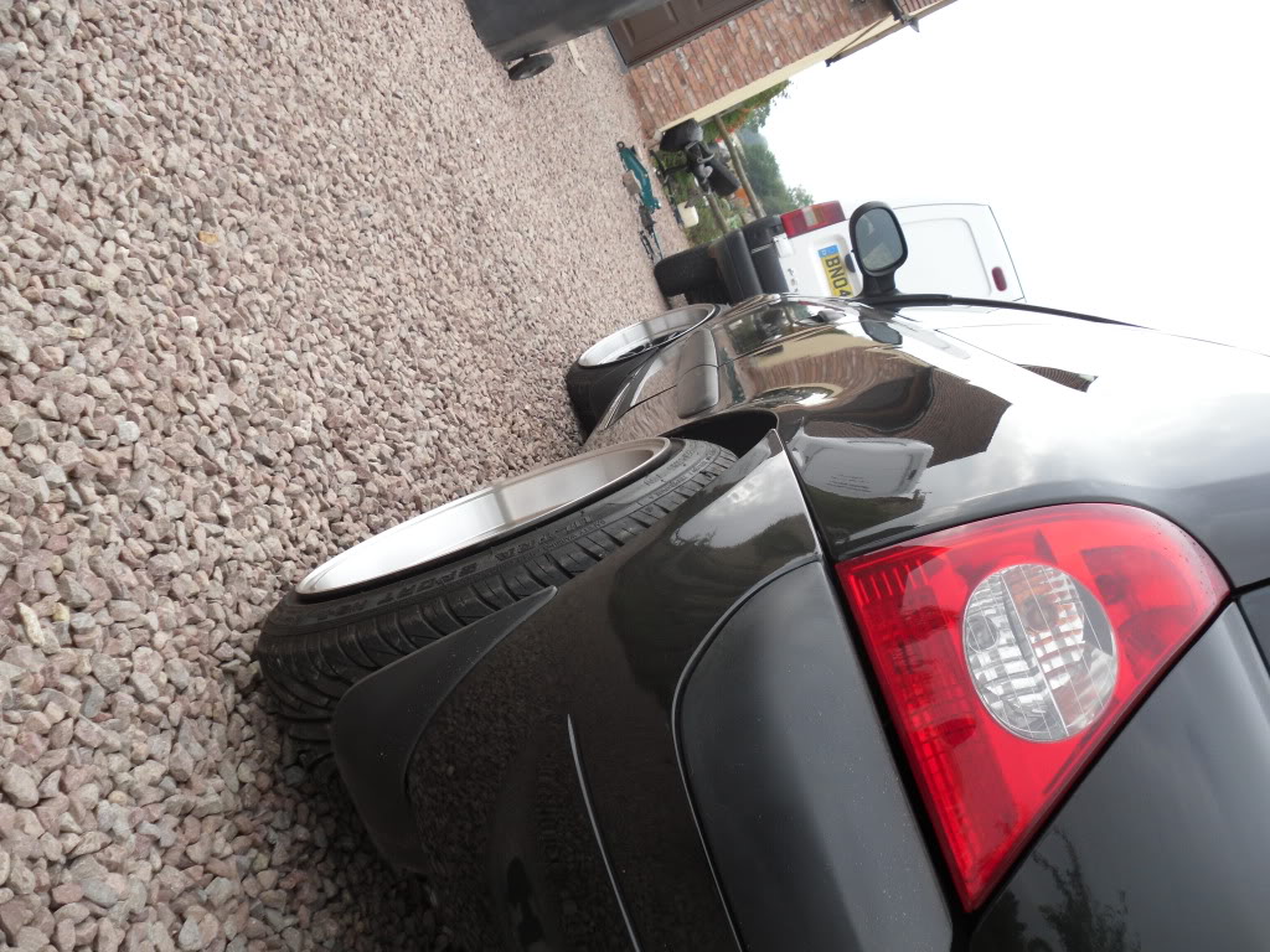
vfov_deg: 40.7
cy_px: 476
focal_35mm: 35
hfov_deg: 52.6
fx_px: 1284
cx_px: 635
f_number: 3
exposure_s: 1/90
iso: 80
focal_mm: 6.3
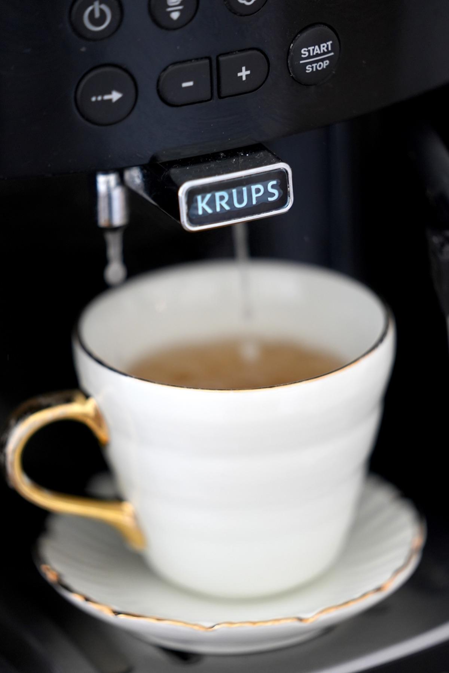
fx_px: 3736
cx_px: 224
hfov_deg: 6.9
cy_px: 336
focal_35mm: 200
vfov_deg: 10.3
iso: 1600
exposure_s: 1/250
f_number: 2.8
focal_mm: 200
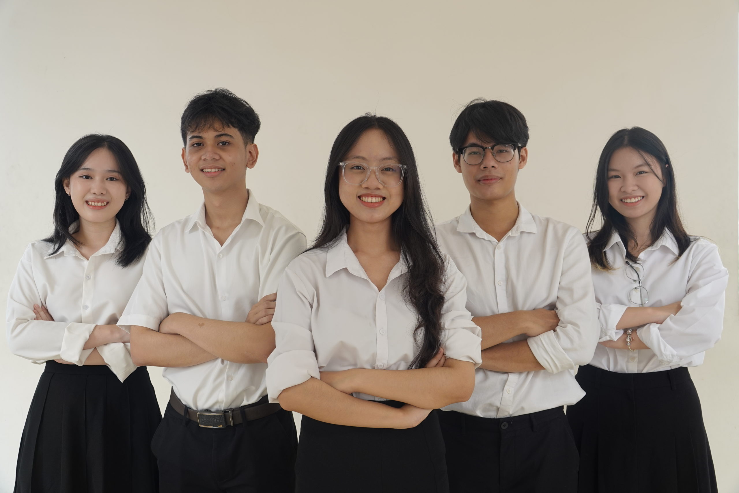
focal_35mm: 34
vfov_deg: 38.9
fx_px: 698
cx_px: 370
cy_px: 246
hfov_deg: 55.8
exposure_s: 1/50
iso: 100
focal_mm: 12.63
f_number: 2.8
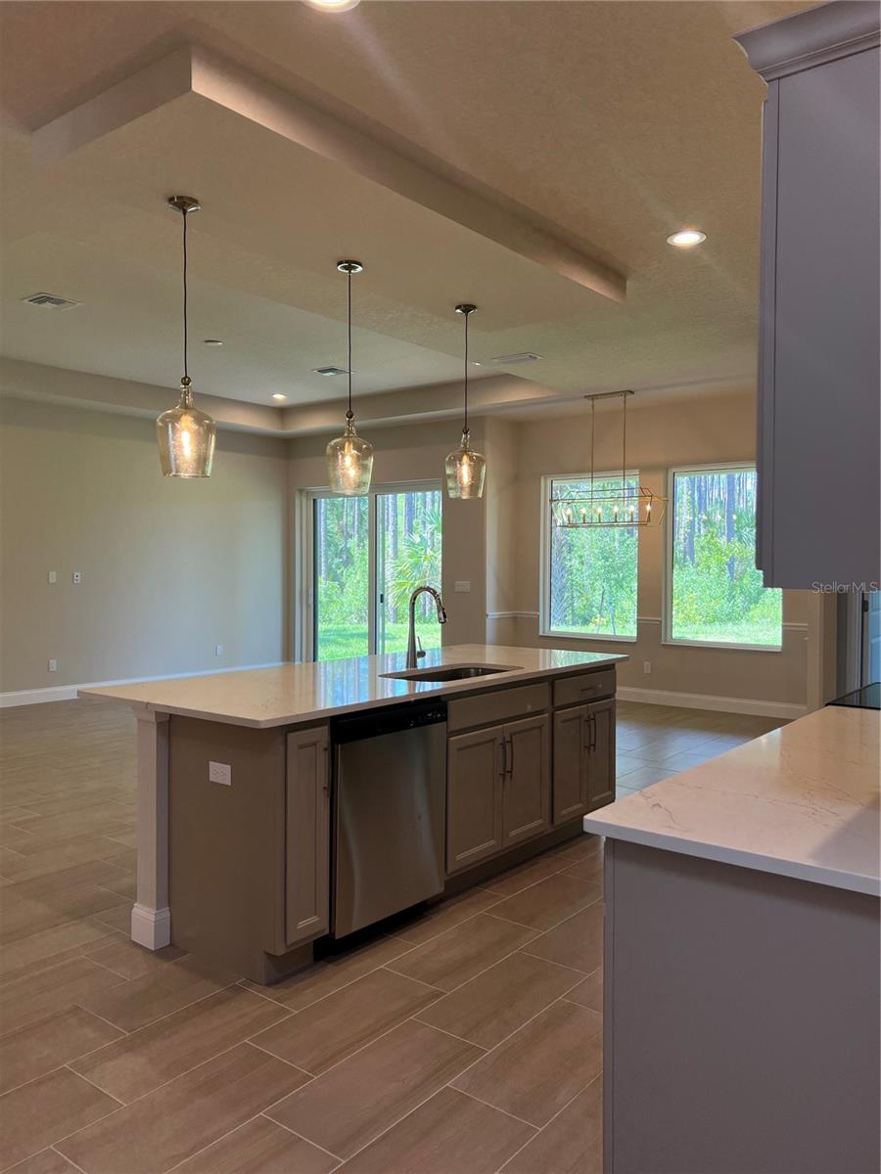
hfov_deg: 53.1
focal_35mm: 26
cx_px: 440
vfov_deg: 67.3
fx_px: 882
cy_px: 587
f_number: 1.5
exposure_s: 1/153
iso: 40
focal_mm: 5.7
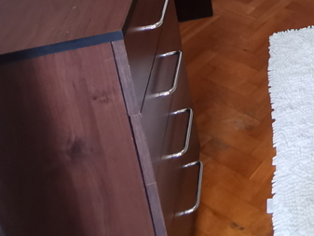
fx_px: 517
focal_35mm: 57
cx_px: 435
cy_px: -181
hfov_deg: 26.9
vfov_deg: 19.6
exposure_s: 1/30
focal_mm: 2.35
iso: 200
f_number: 2.2
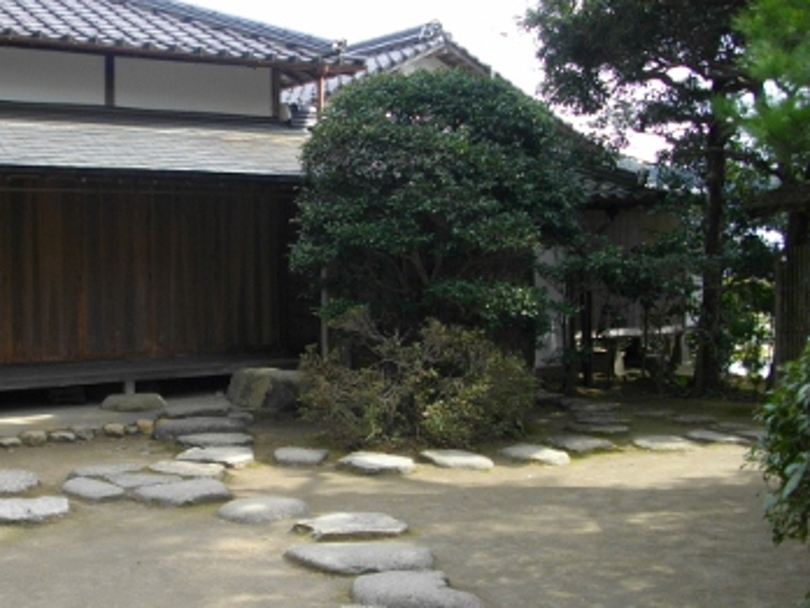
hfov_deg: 40.5
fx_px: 1076
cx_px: 244
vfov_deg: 31.5
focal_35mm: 46
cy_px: 285
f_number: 2.9
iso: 100
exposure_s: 1/320
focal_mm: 5.7
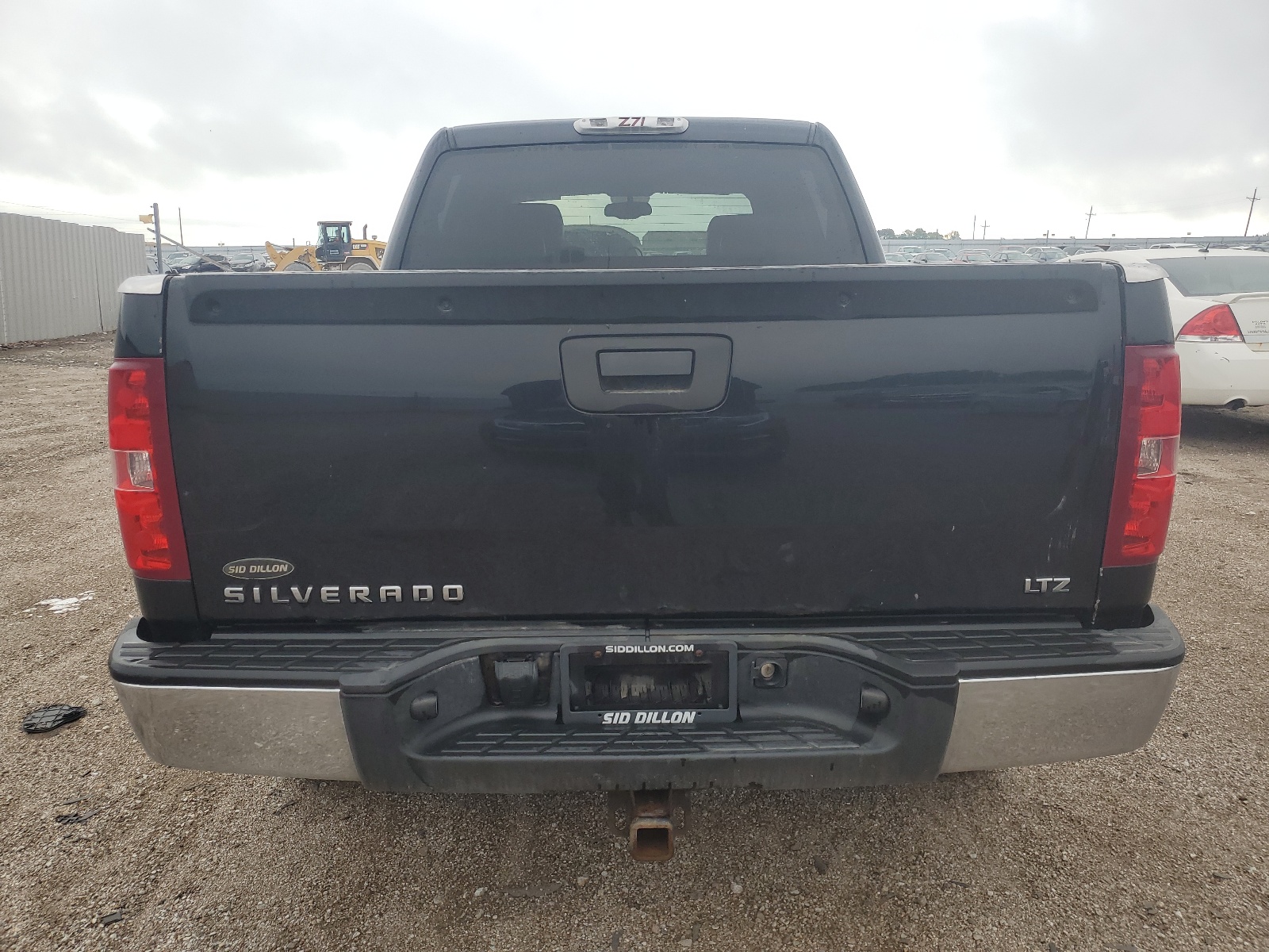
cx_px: 634
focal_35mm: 26
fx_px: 953
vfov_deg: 53.1
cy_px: 476
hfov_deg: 67.3
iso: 50
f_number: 1.5
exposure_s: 1/345
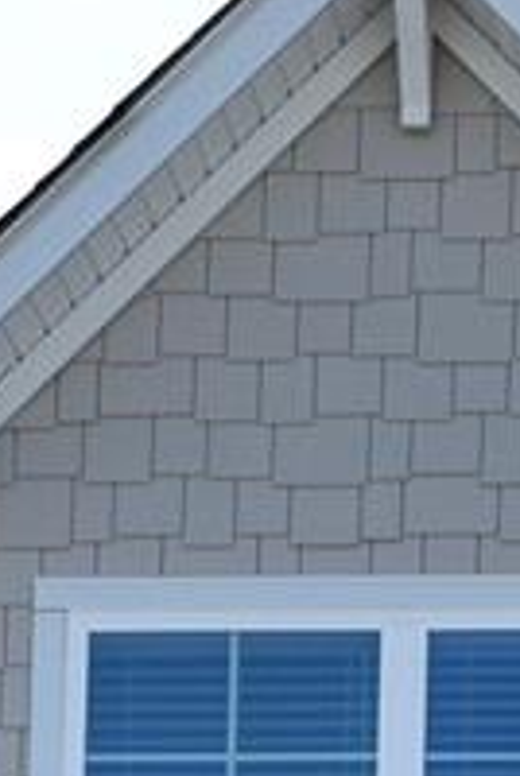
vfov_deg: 8.3
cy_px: 2344
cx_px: 846
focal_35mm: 207
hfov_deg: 6.5
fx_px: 4469
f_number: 11
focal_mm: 18
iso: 250
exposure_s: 1/500
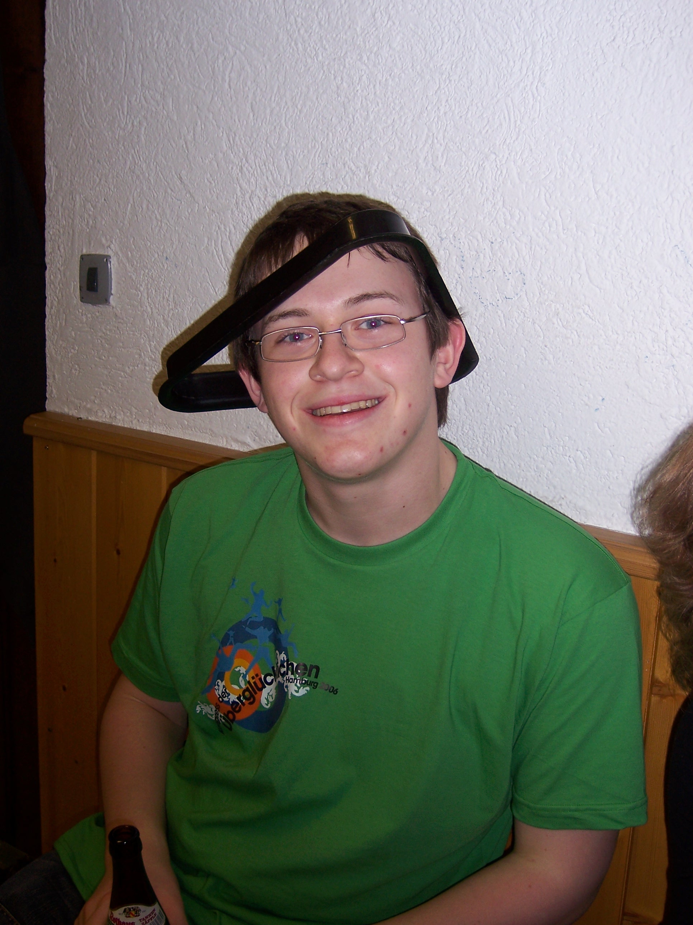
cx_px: 346
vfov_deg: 42.1
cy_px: 462
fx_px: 1201
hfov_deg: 32.2
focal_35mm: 45
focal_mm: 7.7
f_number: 3.2
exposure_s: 1/60
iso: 80
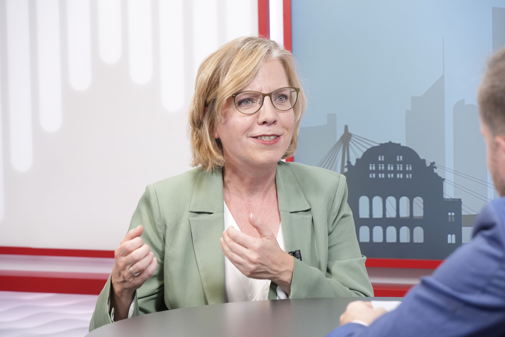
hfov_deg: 16.7
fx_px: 1725
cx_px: 252
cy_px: 168
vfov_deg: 11.1
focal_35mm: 123
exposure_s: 1/160
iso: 2000
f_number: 6.3
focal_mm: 123
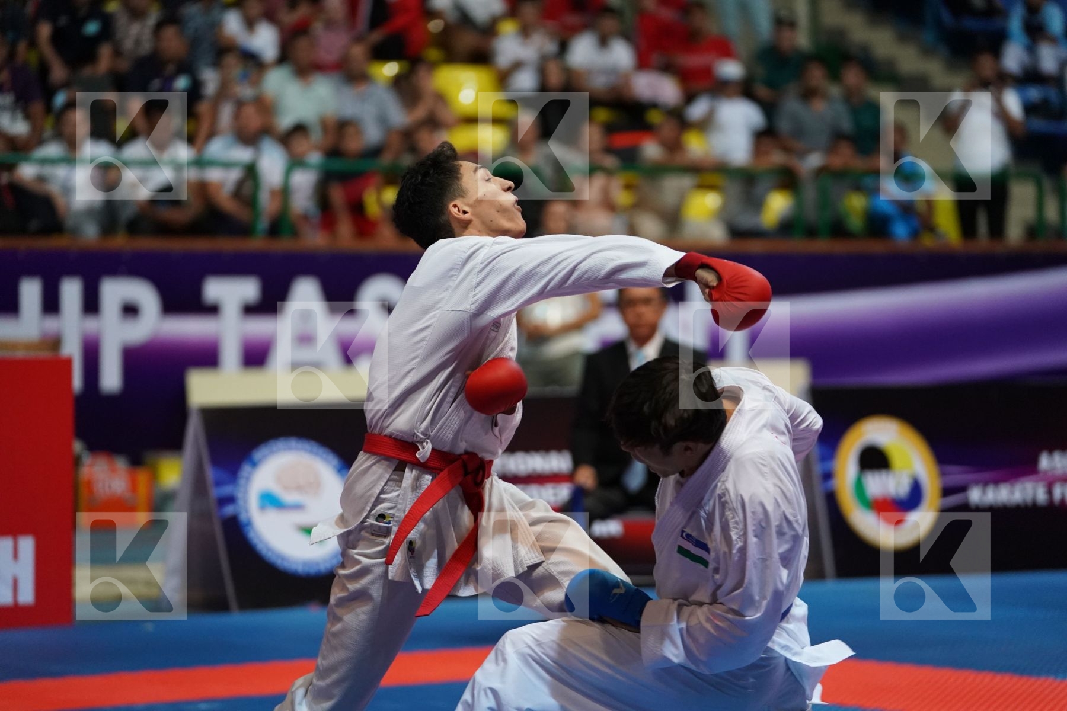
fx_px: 4149
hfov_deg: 14.7
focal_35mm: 140
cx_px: 534
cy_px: 356
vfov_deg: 9.8
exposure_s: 1/1000
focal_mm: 140
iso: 4000
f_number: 2.8
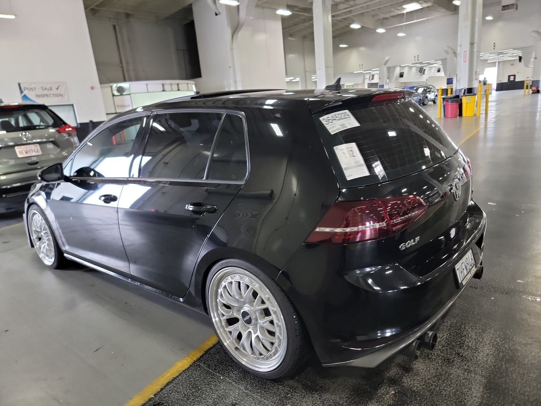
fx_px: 375
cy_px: 203
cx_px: 270
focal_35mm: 24
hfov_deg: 71.6
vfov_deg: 56.8
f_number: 1.8
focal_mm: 6.7
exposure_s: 1/59
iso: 518
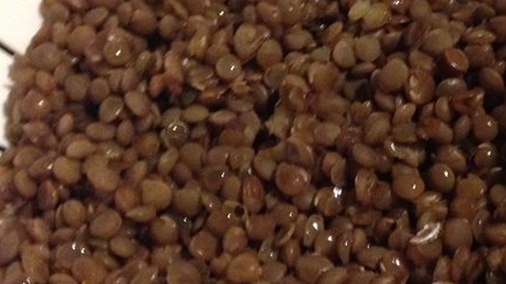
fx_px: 885
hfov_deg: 31.3
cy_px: 159
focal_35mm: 66
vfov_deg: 18.2
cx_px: 384
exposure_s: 1/15
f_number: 2.4
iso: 800
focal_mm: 4.12
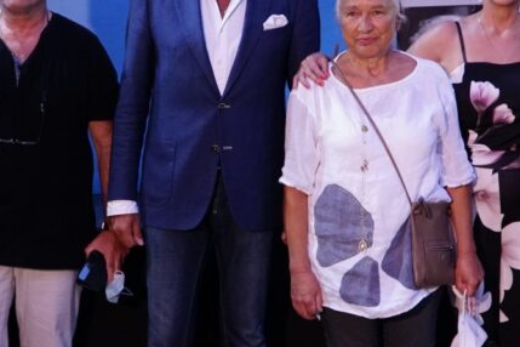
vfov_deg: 15.9
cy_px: 192
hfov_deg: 23.6
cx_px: 224
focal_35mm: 86
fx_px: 1242
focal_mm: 24
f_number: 4
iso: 1600
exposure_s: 1/80
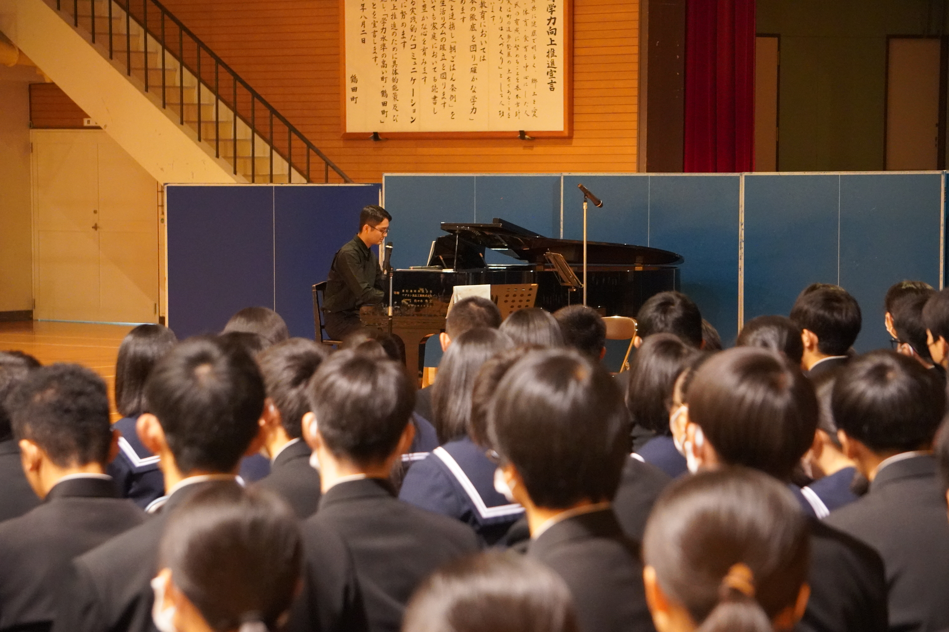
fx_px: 3163
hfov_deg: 17.1
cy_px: 316
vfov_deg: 11.4
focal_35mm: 120
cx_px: 474
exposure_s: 1/20
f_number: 5
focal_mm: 80
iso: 6400
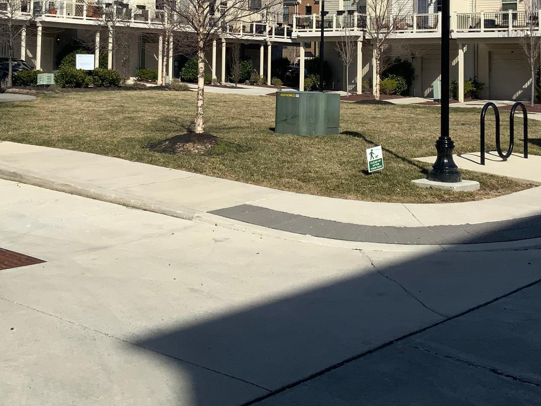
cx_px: 250
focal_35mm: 55
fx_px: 860
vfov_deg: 25.5
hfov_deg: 34.9
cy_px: 24
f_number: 1.8
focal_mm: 3
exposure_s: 1/3125
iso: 16
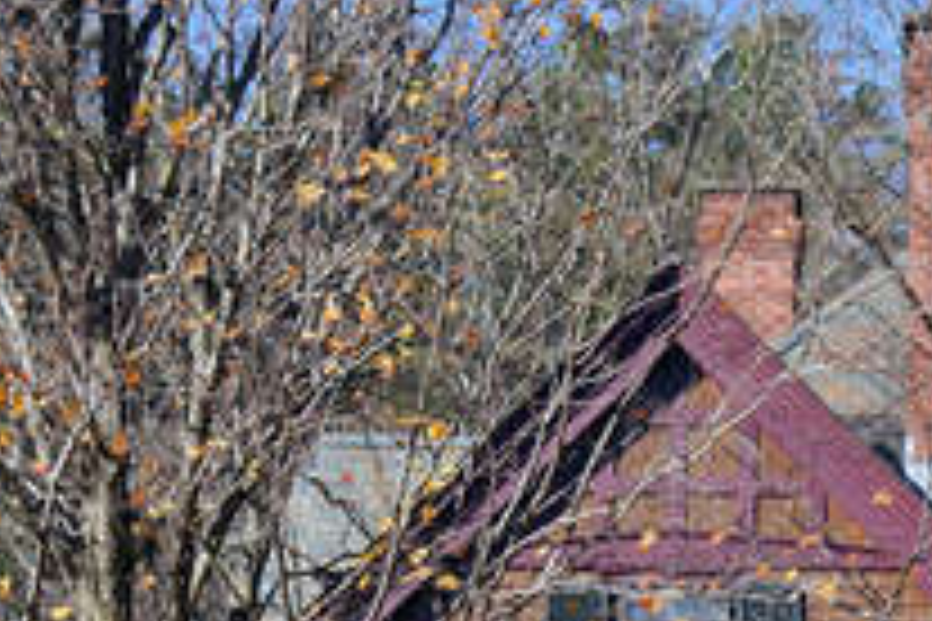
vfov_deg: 5.0
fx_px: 7015
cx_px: 1585
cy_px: 1143
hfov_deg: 7.4
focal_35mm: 271
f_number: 7.1
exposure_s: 1/400
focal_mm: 70
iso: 250
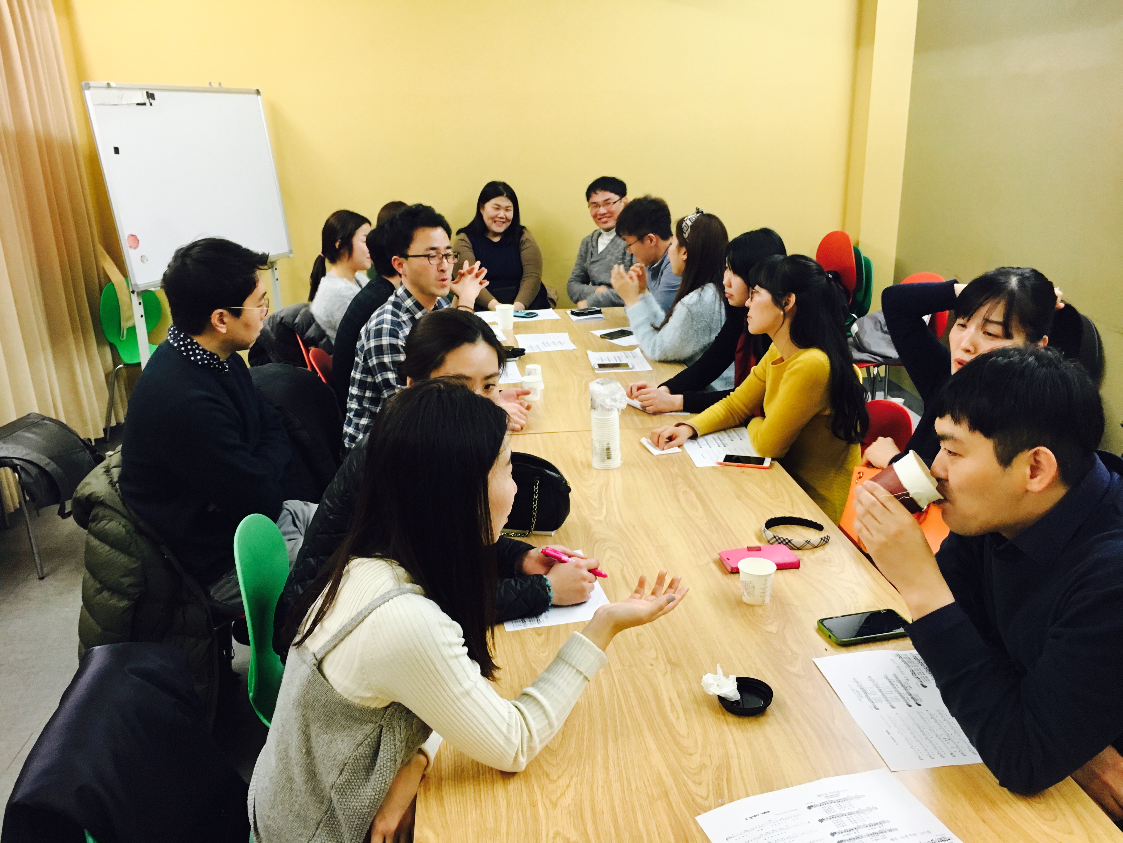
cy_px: 422
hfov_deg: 61.7
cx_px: 562
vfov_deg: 48.2
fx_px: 941
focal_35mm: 29
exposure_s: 1/30
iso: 100
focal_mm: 4.15
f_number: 2.2
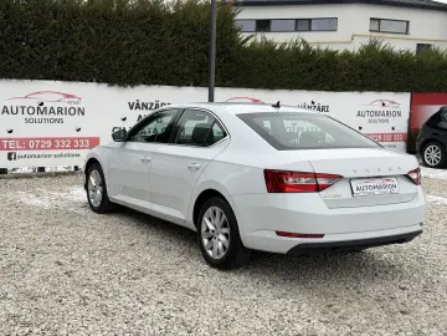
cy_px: 168
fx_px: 620
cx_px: 224
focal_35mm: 48
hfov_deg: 39.7
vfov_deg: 30.3
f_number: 1.78
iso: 64
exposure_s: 1/596
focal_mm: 6.76
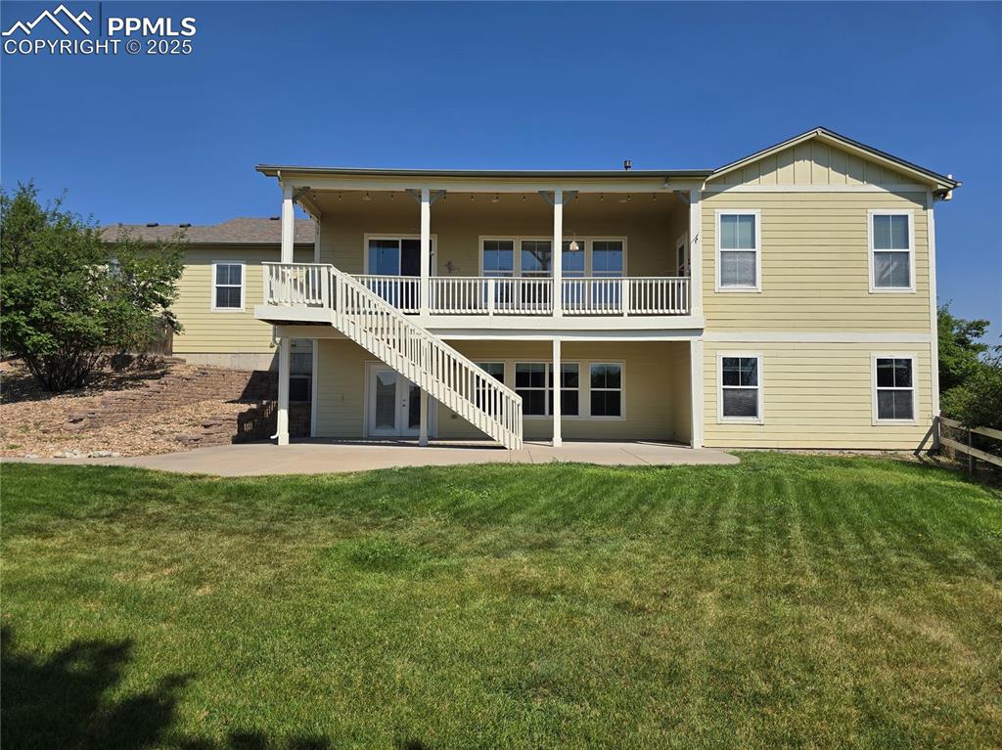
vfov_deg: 58.8
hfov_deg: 74.0
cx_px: 501
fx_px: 665
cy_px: 375
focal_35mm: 23
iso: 12
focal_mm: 6.3
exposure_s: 1/1321
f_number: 1.7
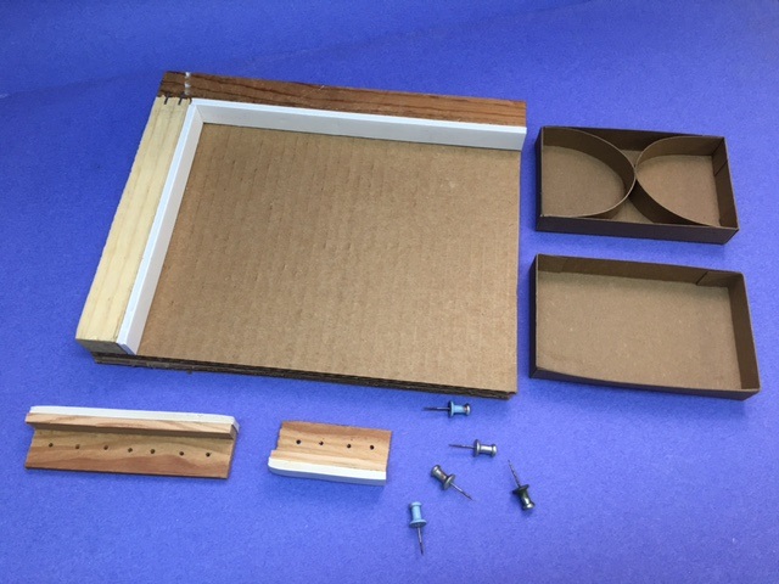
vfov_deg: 48.2
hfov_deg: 61.7
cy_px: 292
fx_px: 653
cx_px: 390
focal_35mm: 29
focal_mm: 4.15
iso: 25
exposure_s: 1/15
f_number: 2.2
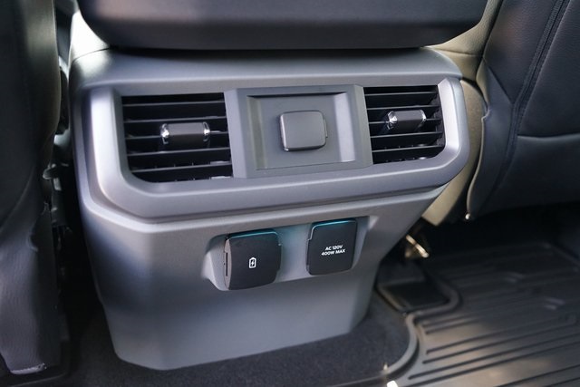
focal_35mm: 31
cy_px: 194
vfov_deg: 42.3
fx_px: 500
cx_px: 290
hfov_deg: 60.3
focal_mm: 31
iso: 2500
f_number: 3.2
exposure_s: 1/160
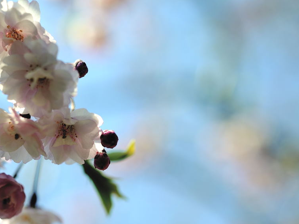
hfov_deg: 29.7
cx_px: 108
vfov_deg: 22.6
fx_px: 562
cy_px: 124
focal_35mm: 65
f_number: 4
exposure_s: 1/2000
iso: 200
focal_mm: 50
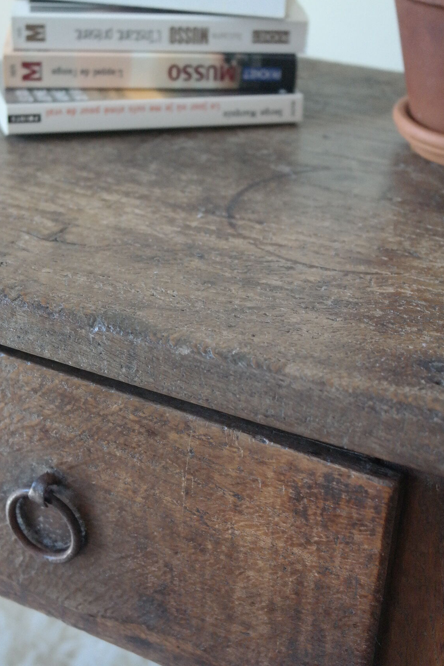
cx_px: 222
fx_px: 1092
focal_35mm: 59
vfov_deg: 33.9
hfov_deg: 23.0
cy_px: 328
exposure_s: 1/60
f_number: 5
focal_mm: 38
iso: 3200
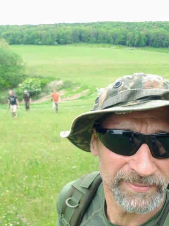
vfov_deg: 50.0
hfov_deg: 38.5
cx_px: 66
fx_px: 241
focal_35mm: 37
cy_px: 129
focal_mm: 3.6
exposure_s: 1/121
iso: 40
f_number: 1.9
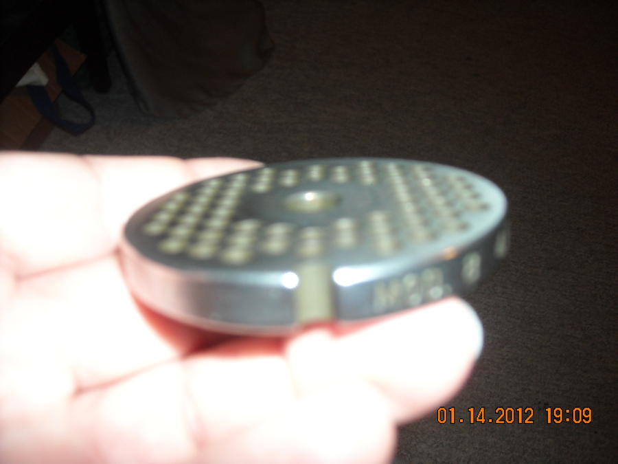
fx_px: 625
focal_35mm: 35
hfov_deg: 52.6
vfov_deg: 40.7
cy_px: 232
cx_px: 309
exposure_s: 1/60
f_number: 2.8
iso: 200
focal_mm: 5.7
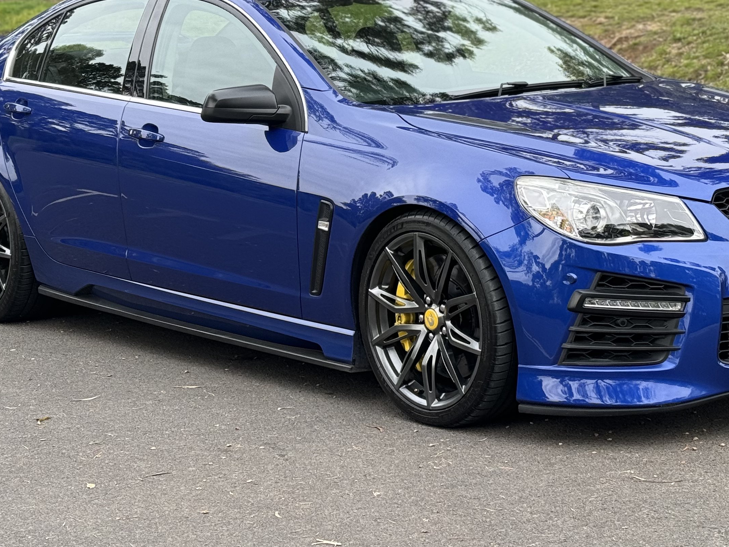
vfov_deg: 16.3
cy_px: 79
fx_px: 1896
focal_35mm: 90
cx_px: 447
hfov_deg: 21.7
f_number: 1.78
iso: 64
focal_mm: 6.76
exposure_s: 1/195
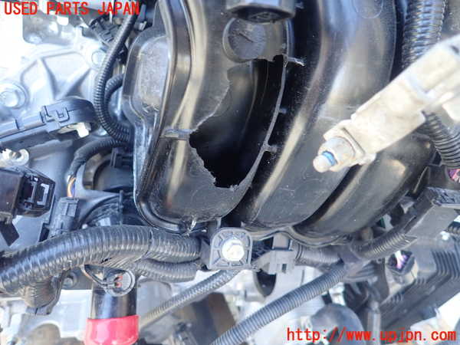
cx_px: 230
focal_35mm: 25
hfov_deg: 69.4
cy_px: 172
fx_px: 332
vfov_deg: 54.9
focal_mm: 4.5
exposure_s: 1/50
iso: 200
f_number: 2
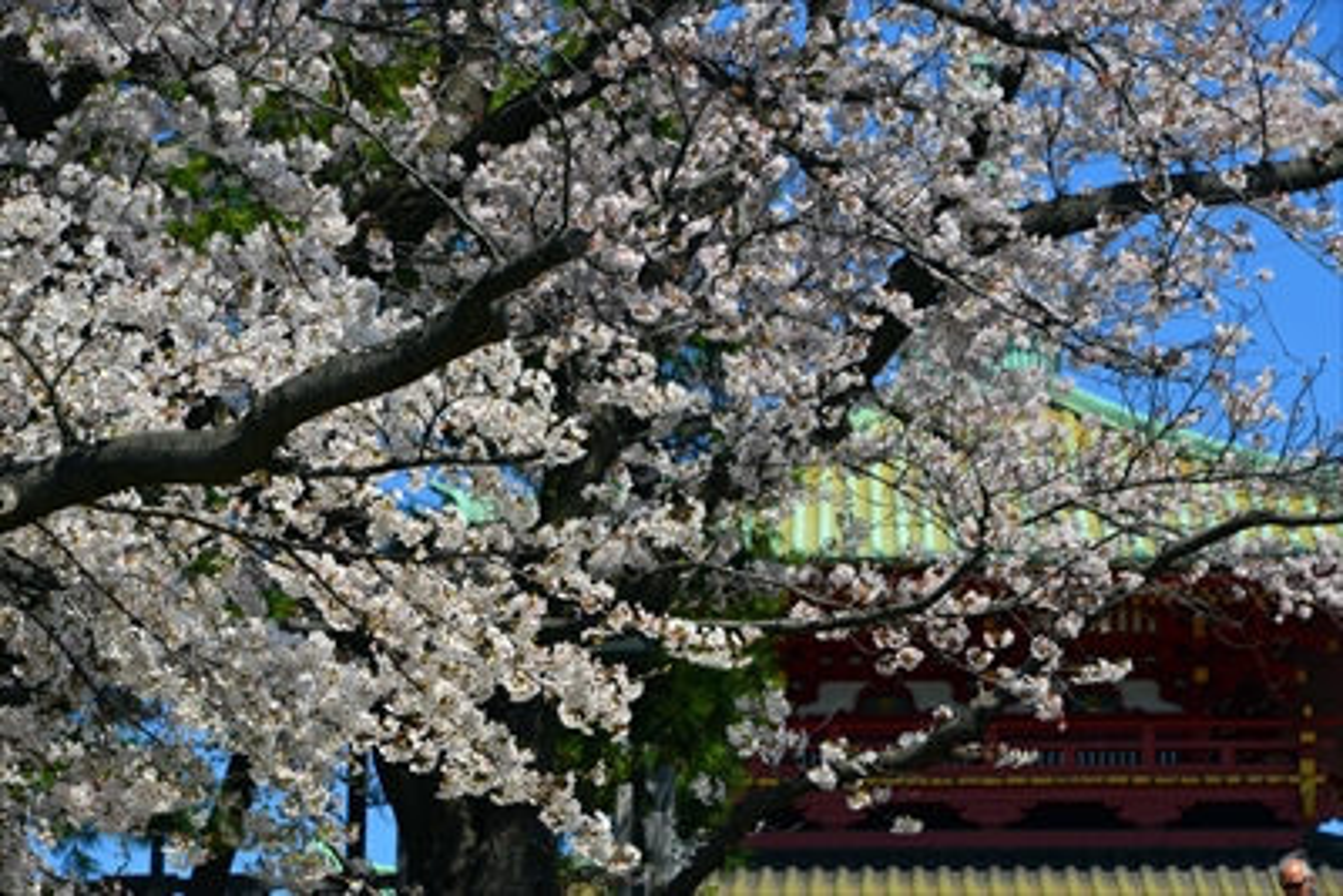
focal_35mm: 150
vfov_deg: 9.2
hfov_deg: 13.7
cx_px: 672
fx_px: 5598
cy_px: 448
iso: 400
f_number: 11
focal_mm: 150
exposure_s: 1/500
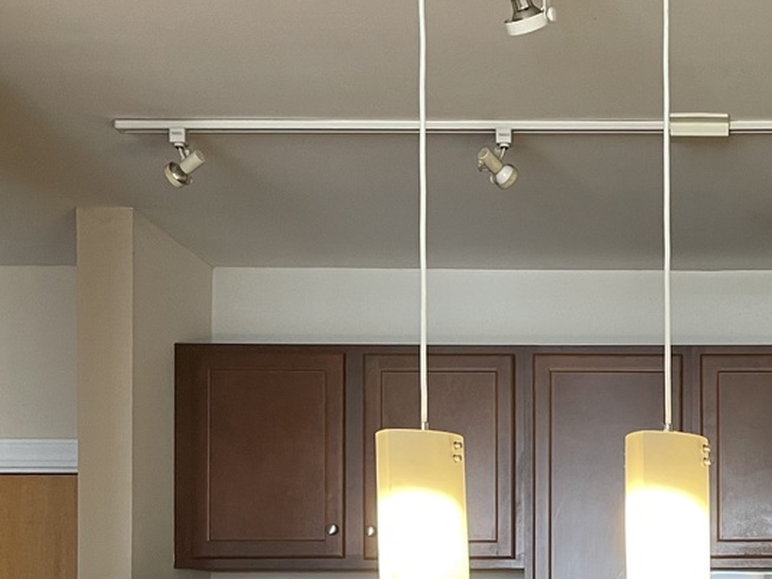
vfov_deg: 20.3
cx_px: 762
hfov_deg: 26.4
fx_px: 1561
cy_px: 589
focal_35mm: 70
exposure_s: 1/60
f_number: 1.6
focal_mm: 4.2
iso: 100
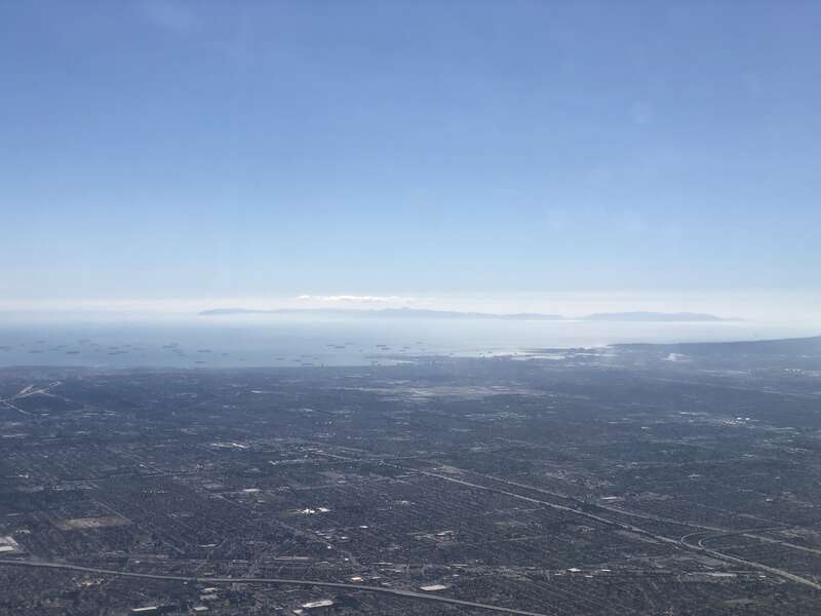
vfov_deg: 28.0
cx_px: 410
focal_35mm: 52
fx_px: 1233
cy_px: 308
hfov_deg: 36.8
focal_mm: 6
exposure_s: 1/1779
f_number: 2.4
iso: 16
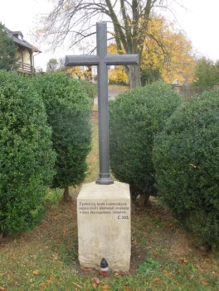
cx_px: 110
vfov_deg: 52.6
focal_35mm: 35
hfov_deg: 40.7
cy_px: 146
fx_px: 295
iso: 400
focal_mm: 6.3
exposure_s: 1/200
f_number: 3.7
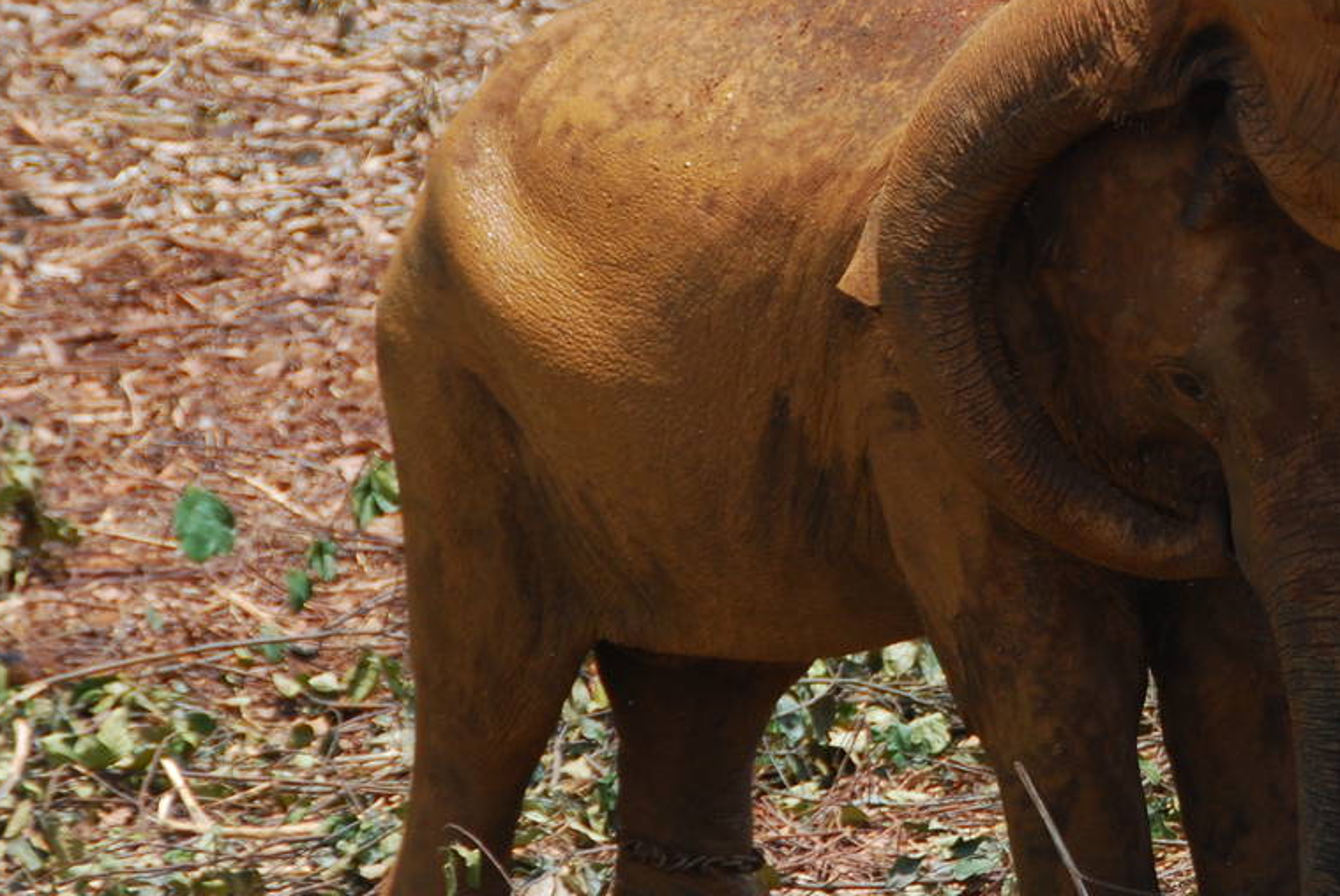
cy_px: 105
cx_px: 1306
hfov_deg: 6.2
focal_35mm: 332
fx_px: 12374
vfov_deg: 4.1
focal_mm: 105
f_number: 5.6
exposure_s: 1/250
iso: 200
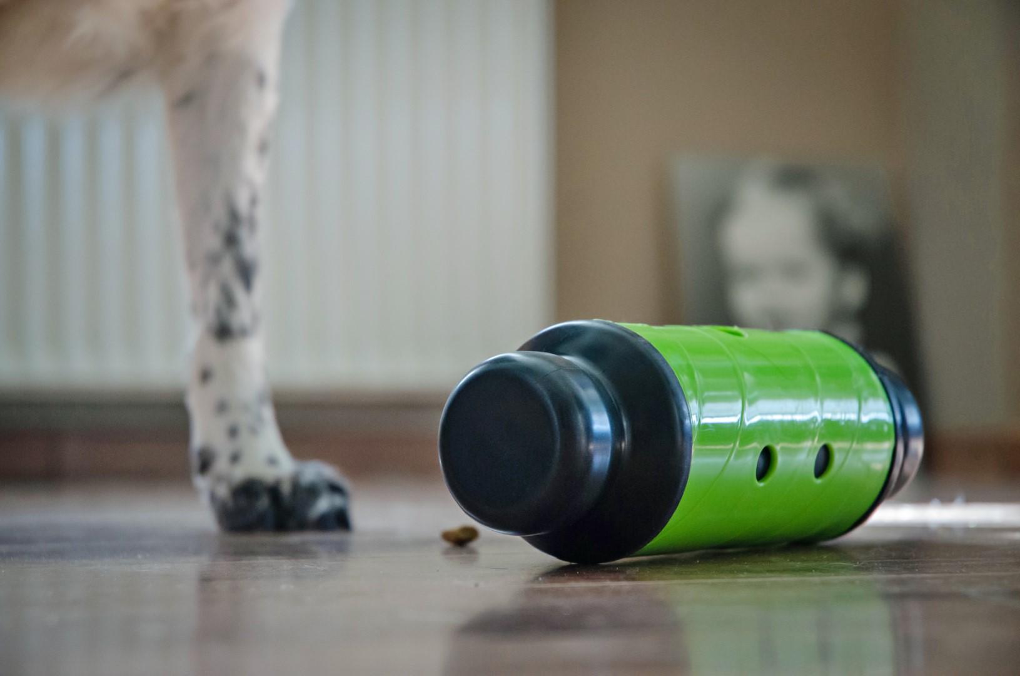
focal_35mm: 105
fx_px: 2969
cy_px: 338
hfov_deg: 19.5
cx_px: 510
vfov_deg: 13.0
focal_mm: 70
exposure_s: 1/100
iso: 1600
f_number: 4.5
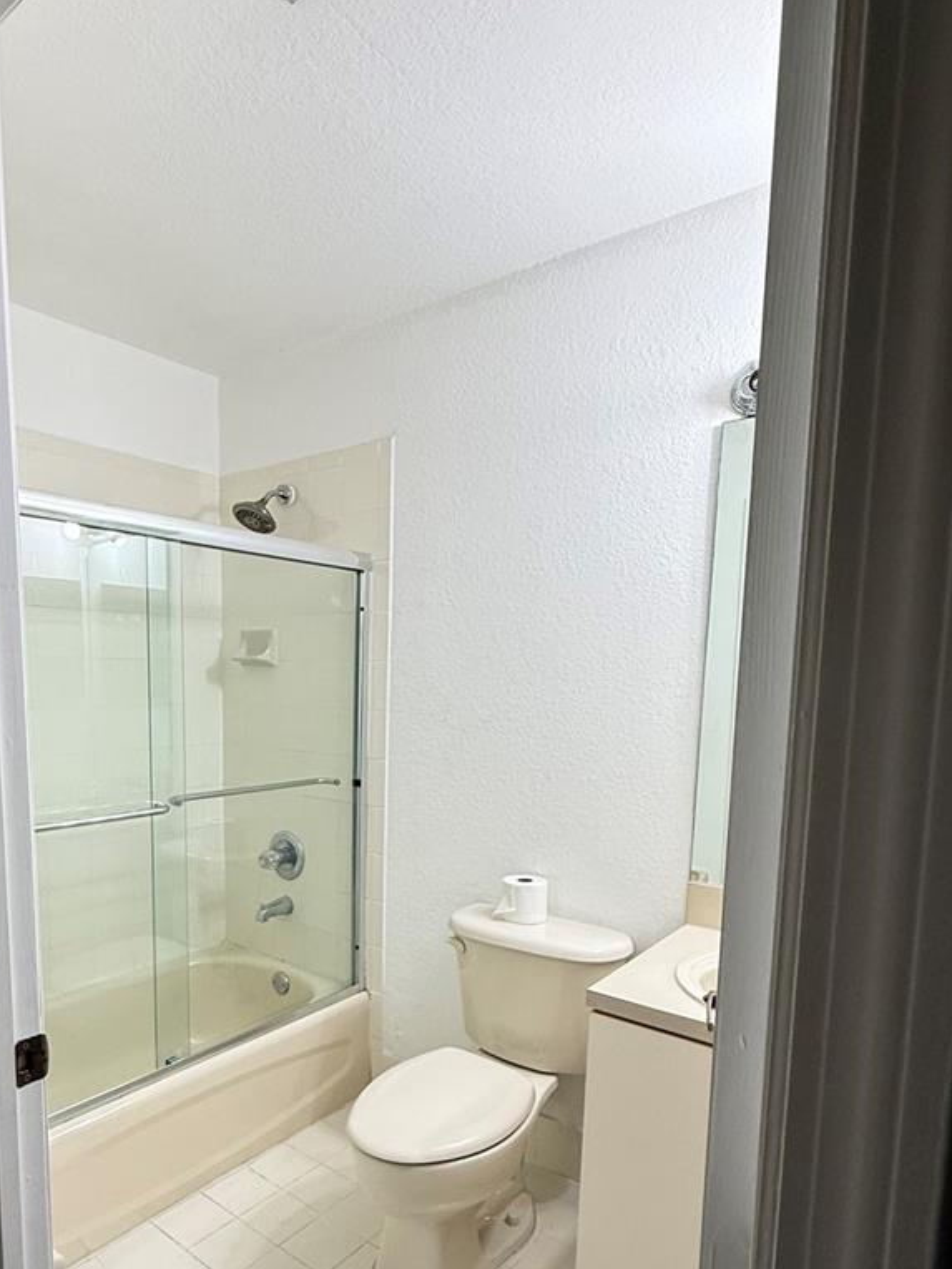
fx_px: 807
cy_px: 777
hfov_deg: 60.5
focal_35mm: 22
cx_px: 375
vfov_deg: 75.3
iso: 160
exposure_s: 1/120
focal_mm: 2.22
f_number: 2.2
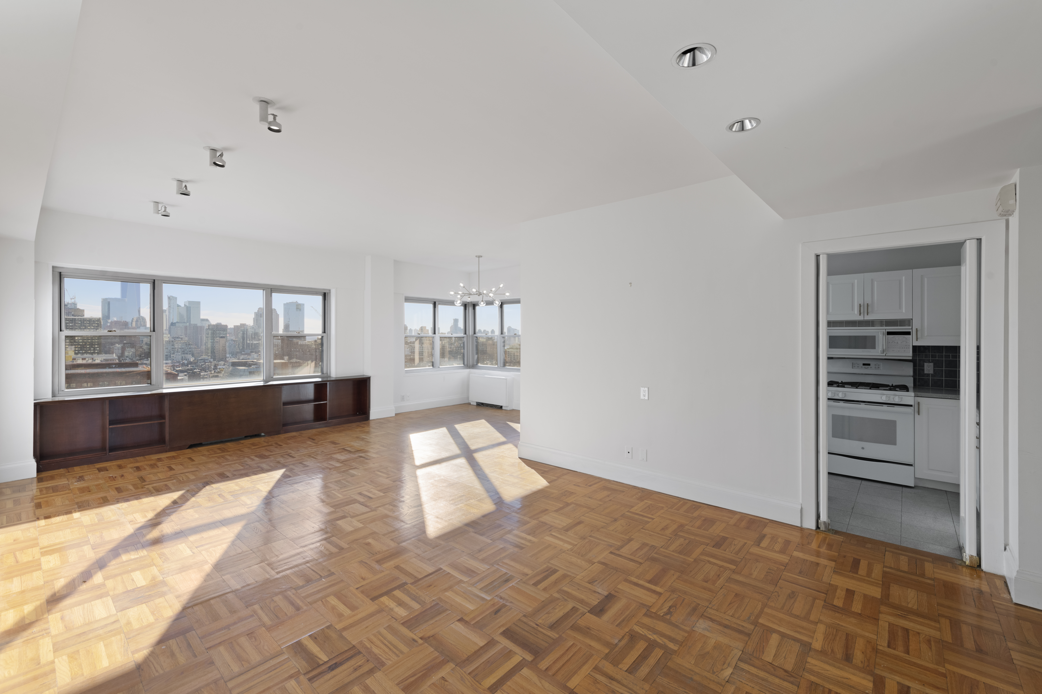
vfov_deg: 77.3
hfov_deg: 100.4
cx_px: 521
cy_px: 347
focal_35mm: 15
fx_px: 434
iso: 400
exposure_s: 1/50
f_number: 9
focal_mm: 15
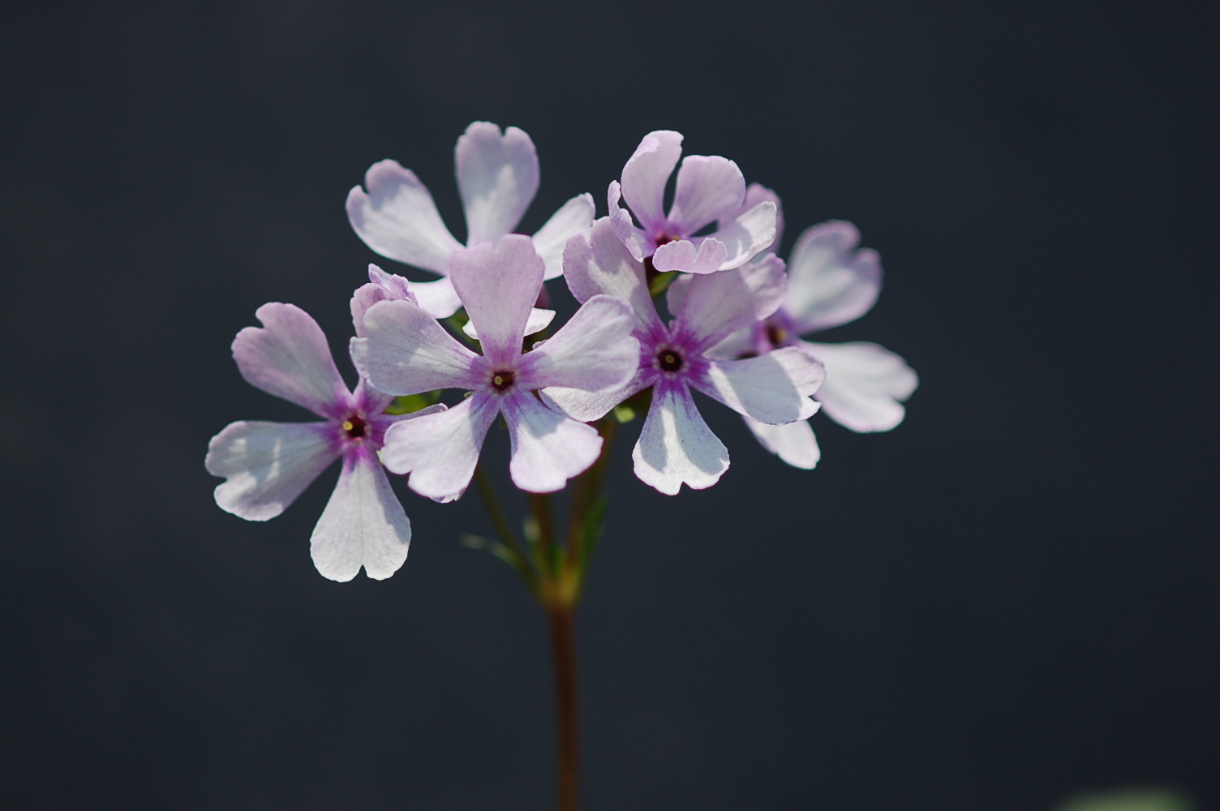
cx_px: 610
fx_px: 5333
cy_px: 406
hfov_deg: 13.1
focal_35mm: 158
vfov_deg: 8.7
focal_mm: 105
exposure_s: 1/4000
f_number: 3.3
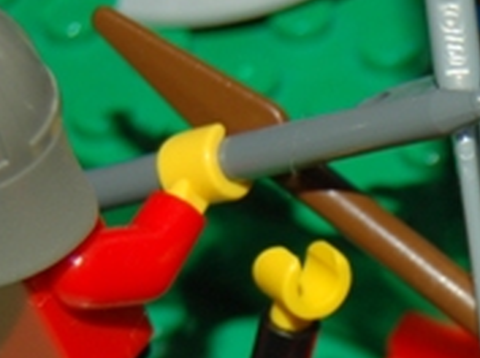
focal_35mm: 209
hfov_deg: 9.3
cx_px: 643
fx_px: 2892
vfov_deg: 7.0
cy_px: 450
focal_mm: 32
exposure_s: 1/60
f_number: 4.5
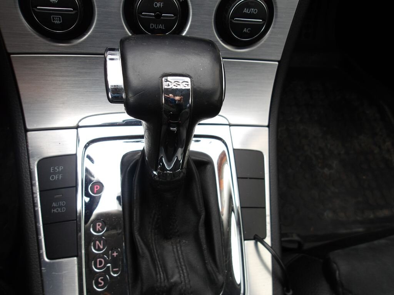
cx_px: 197
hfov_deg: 65.3
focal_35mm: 27
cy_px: 148
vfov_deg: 51.4
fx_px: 307
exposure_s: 1/30
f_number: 3
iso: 123
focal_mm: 4.9
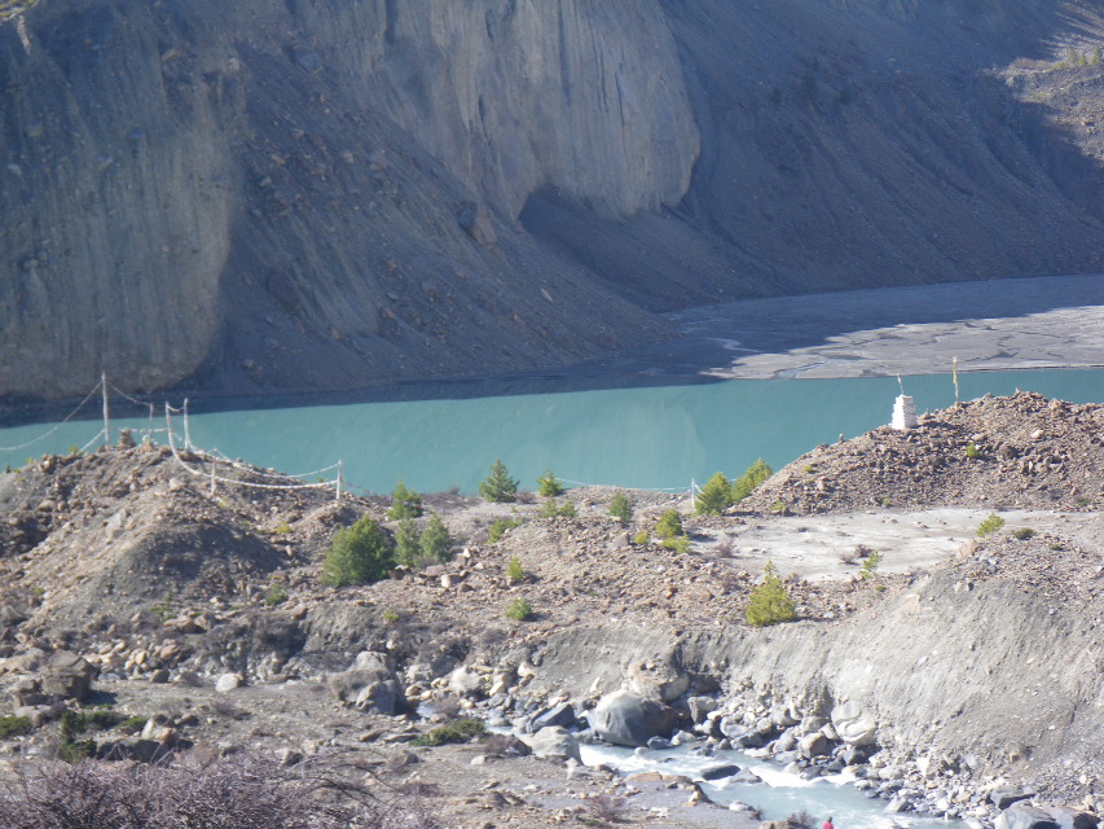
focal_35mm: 77
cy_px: 414
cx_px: 552
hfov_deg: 25.3
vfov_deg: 19.1
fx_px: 2456
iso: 50
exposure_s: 1/125
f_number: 4.8
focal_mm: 13.7
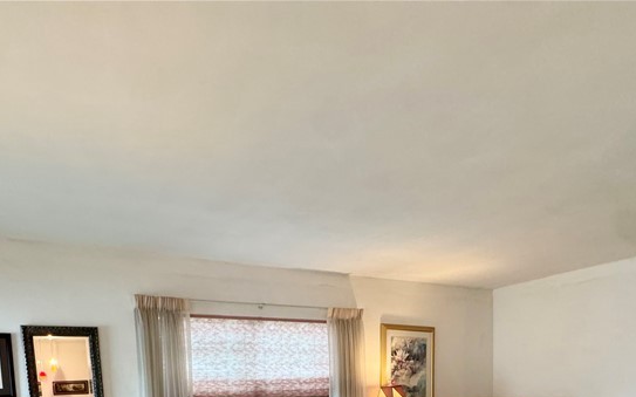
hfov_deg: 66.4
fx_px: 485
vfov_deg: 36.7
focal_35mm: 28
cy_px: 449
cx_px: 290
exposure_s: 1/60
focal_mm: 2.22
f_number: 2.2
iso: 320
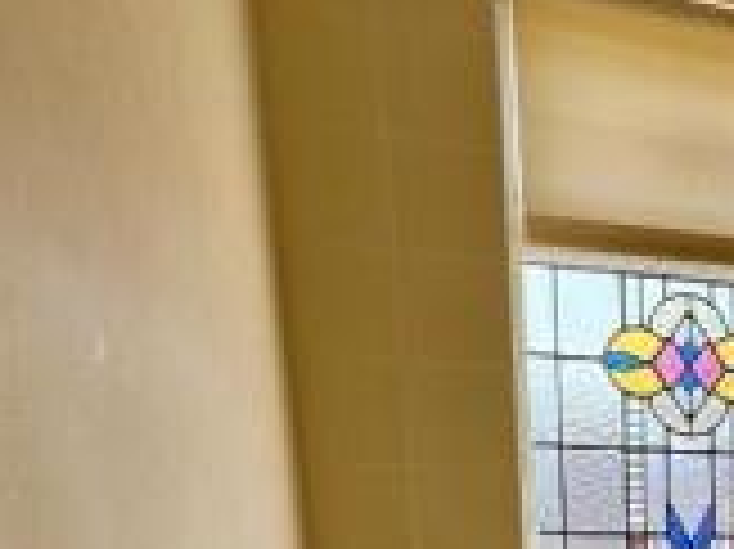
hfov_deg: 31.2
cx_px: 912
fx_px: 1059
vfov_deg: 24.9
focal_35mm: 50
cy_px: 727
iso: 40
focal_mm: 2.22
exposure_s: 1/211
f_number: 2.2
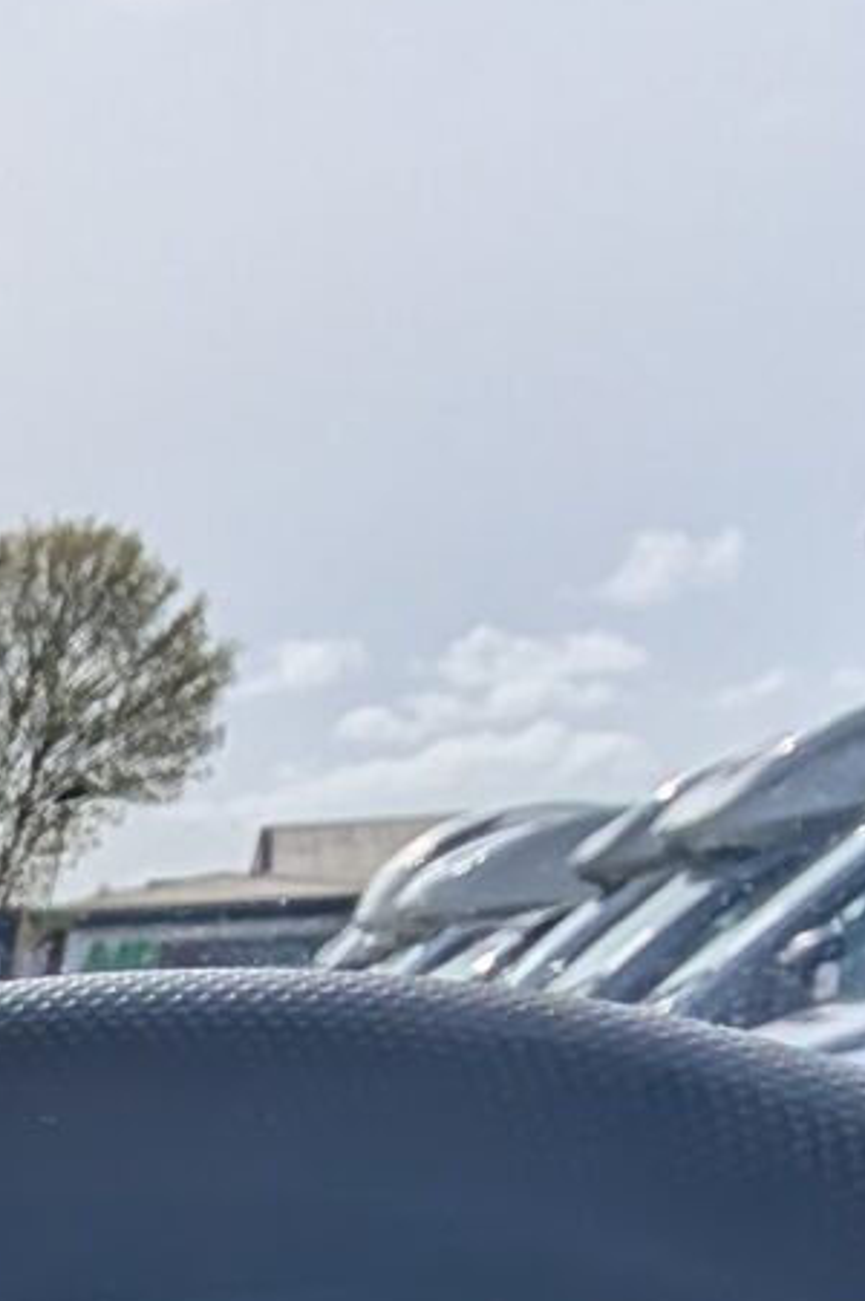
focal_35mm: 71
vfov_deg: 19.5
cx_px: -1246
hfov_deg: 13.6
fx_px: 2563
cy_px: 2464
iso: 43
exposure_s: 1/3906
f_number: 1.7
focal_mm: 2.02
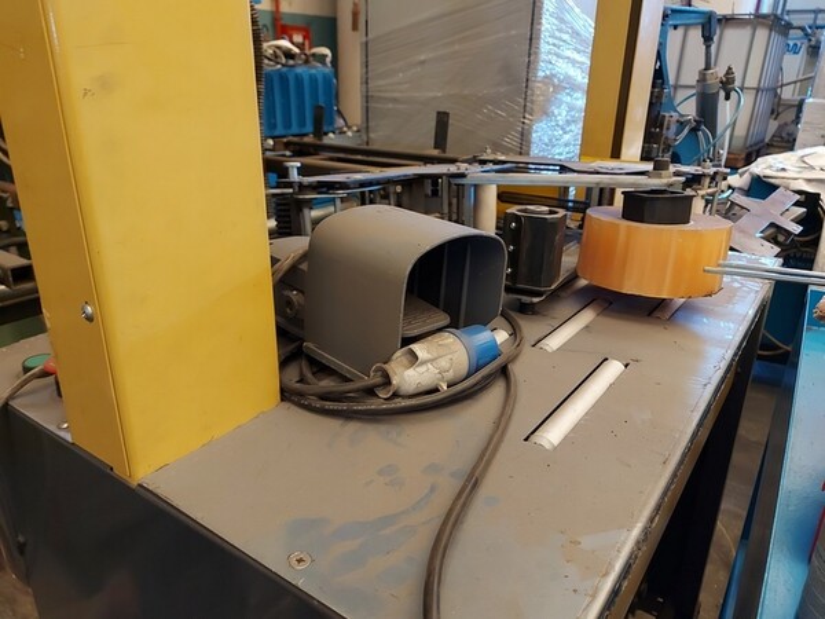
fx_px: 572
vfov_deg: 56.8
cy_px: 310
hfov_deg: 71.6
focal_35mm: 24
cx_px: 412
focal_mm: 5.23
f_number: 1.8
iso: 400
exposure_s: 1/24
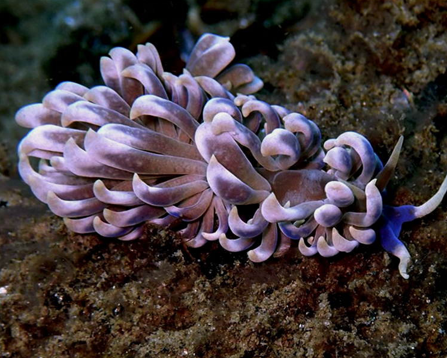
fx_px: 1178
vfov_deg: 17.3
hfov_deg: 21.5
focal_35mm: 89
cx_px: 239
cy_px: 179
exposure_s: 1/160
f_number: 6.3
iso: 200
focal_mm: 15.41
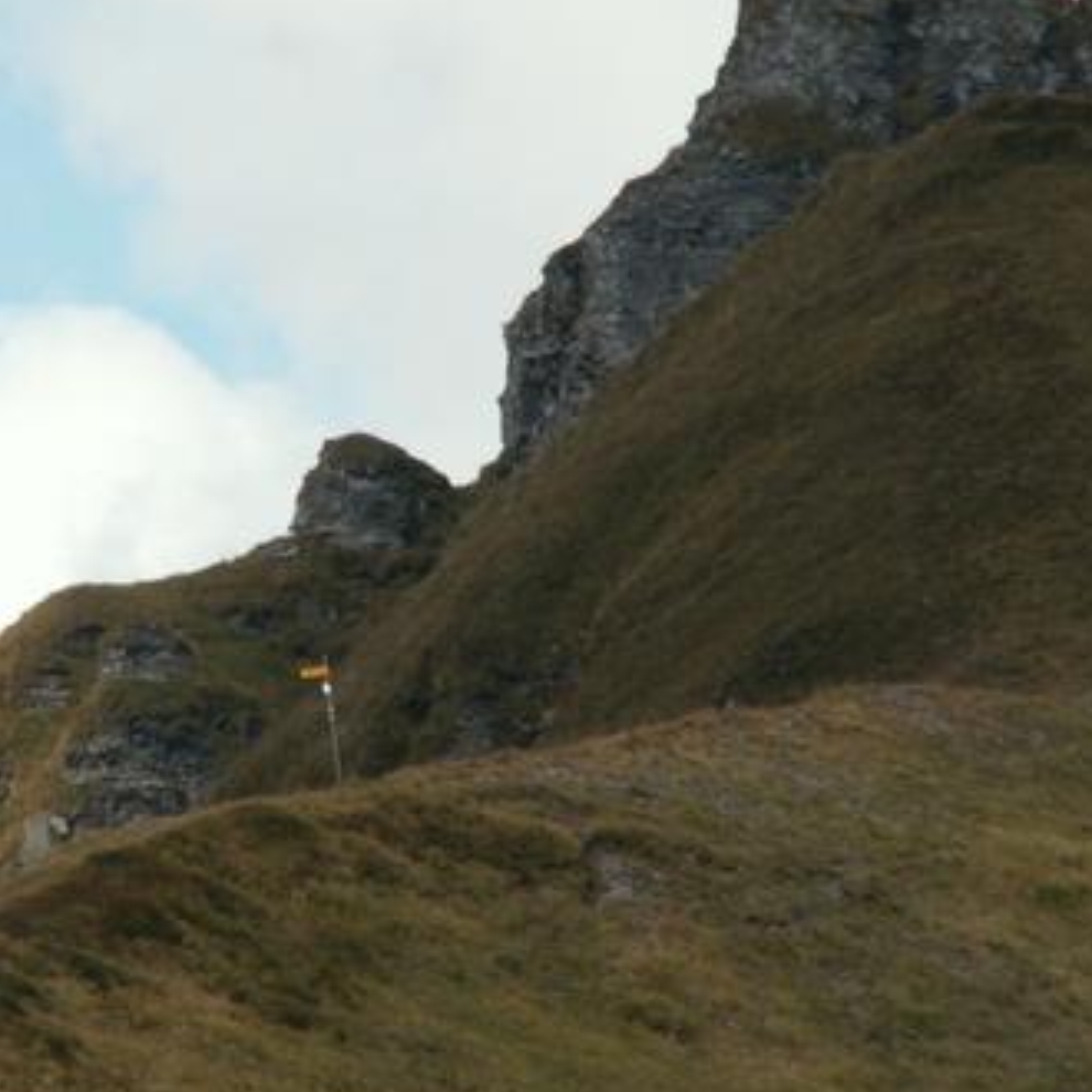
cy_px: 549
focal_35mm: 466
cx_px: 314
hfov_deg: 3.8
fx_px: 16632
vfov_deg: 3.8
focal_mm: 44.48
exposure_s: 1/200
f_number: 7.1
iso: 50
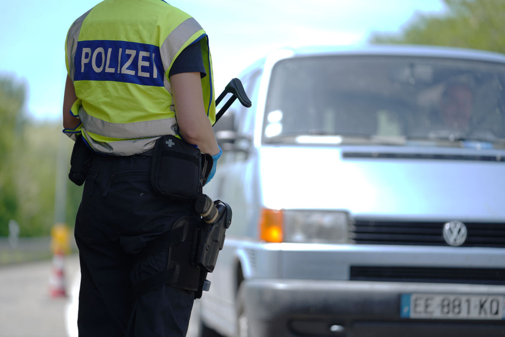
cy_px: 168
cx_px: 252
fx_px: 1810
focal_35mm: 129
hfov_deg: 15.9
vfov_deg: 10.6
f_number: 2.8
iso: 80
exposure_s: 1/640
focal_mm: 129
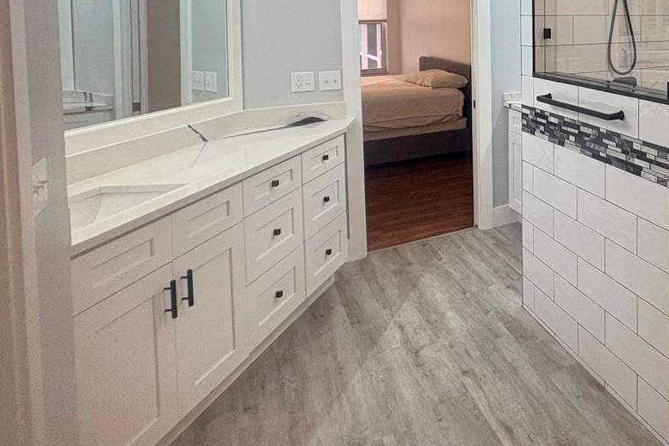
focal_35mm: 30
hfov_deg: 50.8
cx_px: 660
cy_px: 43
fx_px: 557
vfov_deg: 40.3
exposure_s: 1/120
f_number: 2.2
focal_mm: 2.22
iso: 200
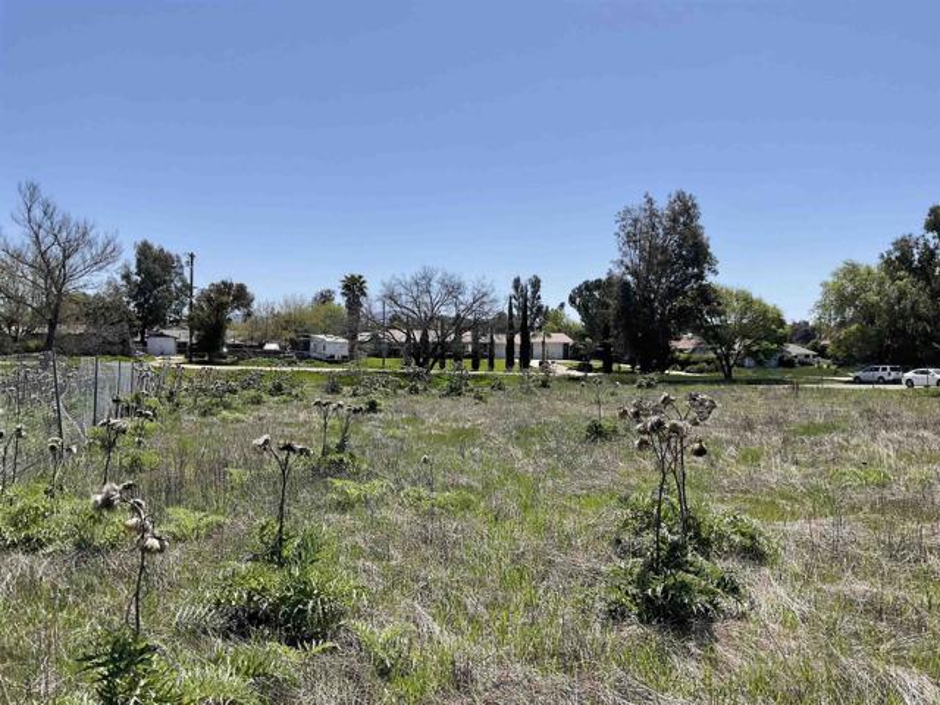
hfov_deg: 61.7
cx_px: 470
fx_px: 787
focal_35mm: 29
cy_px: 352
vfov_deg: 48.2
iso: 16
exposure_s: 1/2320
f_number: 1.8
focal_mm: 3
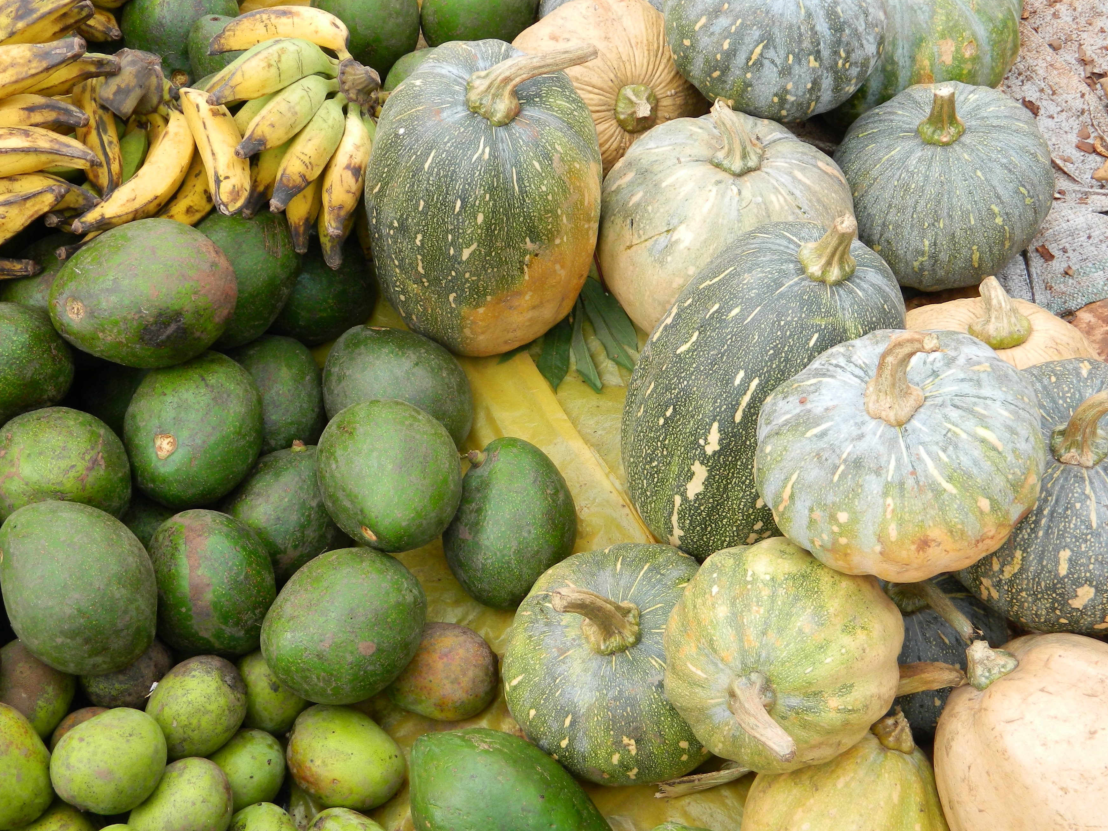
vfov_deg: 28.6
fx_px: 1632
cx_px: 510
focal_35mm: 51
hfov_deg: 37.5
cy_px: 441
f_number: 3.5
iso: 80
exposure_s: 1/160
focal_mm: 7.3
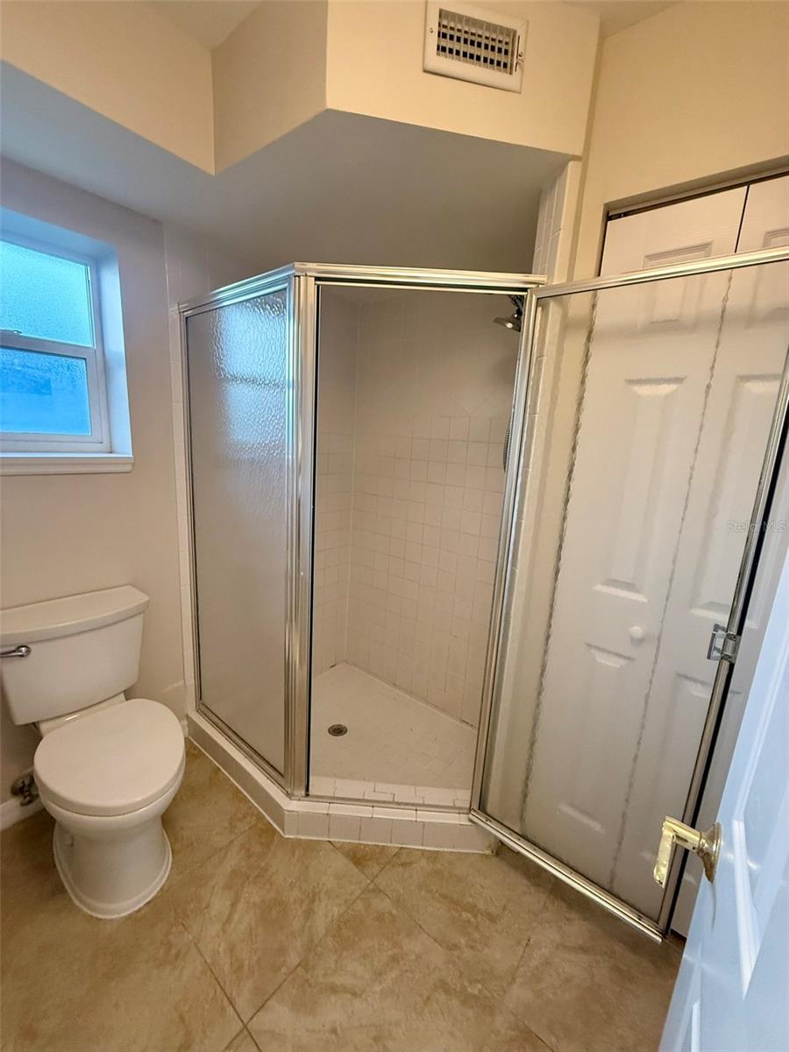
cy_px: 526
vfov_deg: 102.1
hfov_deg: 85.7
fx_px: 425
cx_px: 394
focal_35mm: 14
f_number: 2.2
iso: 400
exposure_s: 1/120
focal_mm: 2.22
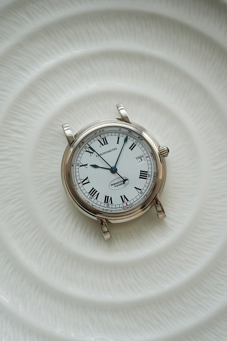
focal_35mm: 105
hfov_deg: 13.0
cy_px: 170
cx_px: 114
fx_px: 994
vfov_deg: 19.5
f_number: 3.5
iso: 1250
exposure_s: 1/400
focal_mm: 105
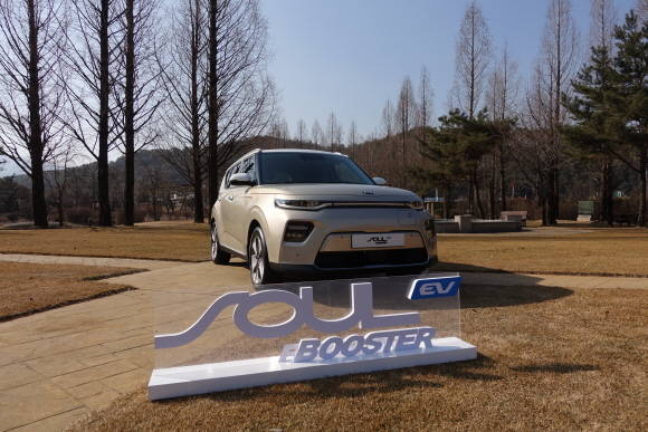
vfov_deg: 53.2
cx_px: 324
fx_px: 432
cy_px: 216
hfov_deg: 73.7
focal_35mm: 24
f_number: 4
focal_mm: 8.8
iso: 125
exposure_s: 1/200
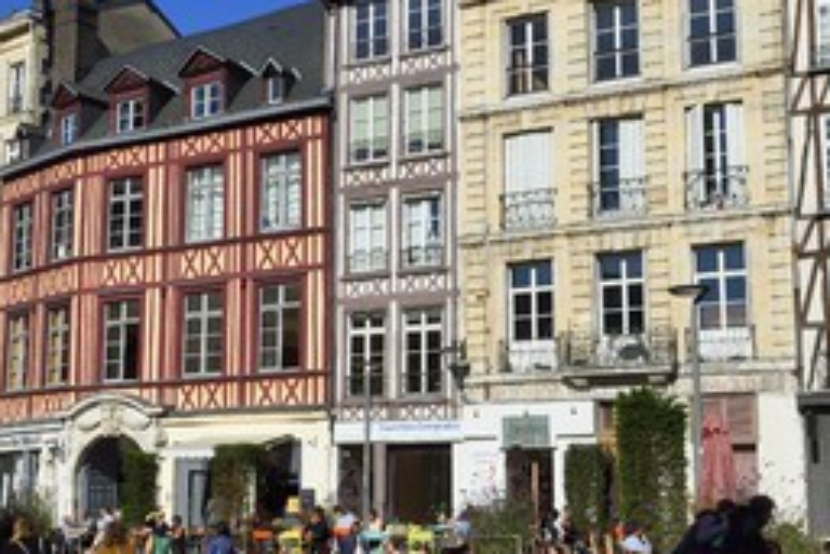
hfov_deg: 33.9
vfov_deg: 23.0
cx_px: 379
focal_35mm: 59
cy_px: 282
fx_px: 1361
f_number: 22
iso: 800
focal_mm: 36
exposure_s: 1/320
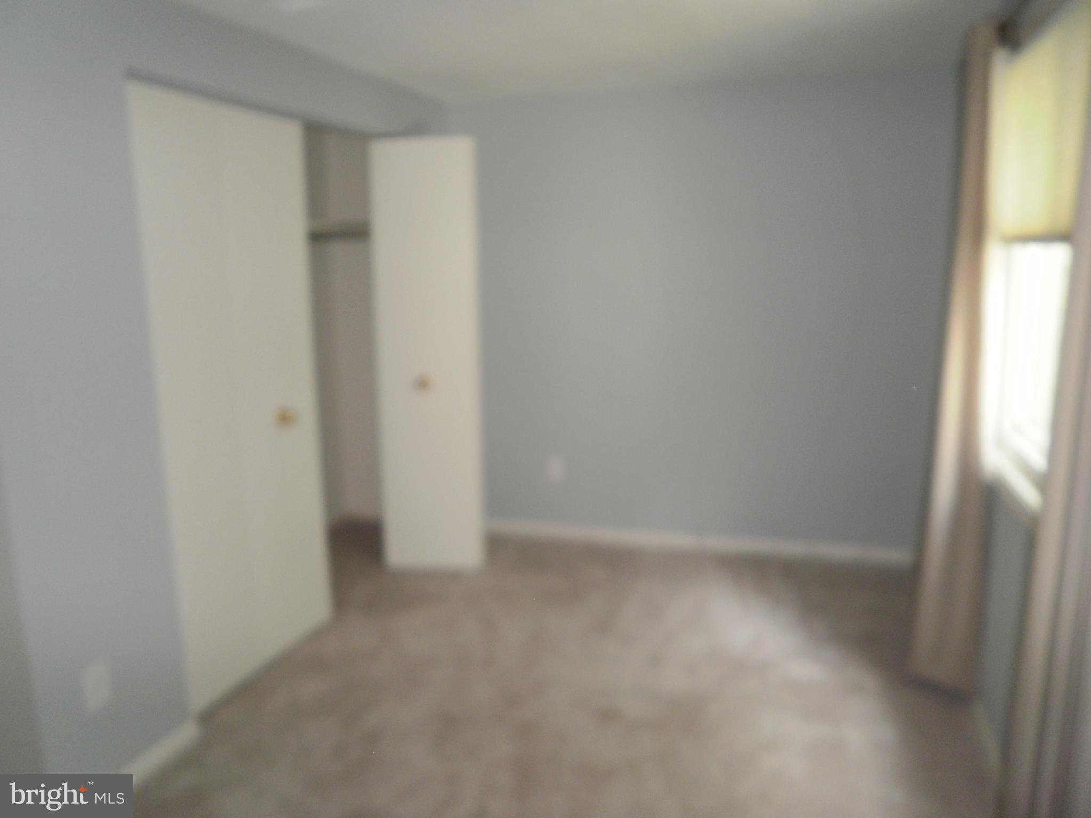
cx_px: 546
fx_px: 819
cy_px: 409
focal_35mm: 26
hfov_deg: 67.3
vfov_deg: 53.1
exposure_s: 1/25
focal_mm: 4.65
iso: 125
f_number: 2.6
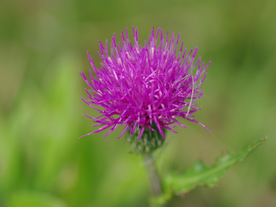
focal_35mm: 163
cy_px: 103
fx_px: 1299
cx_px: 150
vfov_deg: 9.1
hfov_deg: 12.1
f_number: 3.5
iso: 200
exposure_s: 1/2000
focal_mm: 100
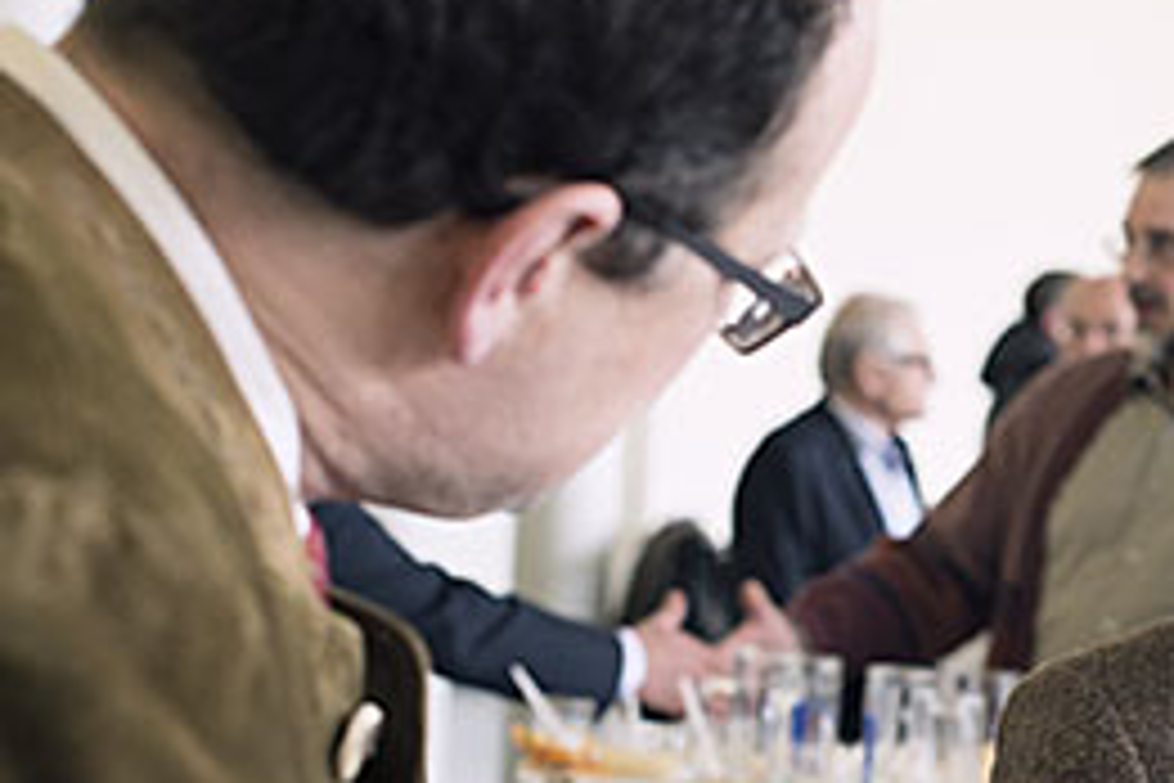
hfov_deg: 18.0
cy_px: 767
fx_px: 3620
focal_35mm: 111
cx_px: 1161
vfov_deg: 12.2
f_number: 4.5
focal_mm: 50
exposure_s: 1/160
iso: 2000
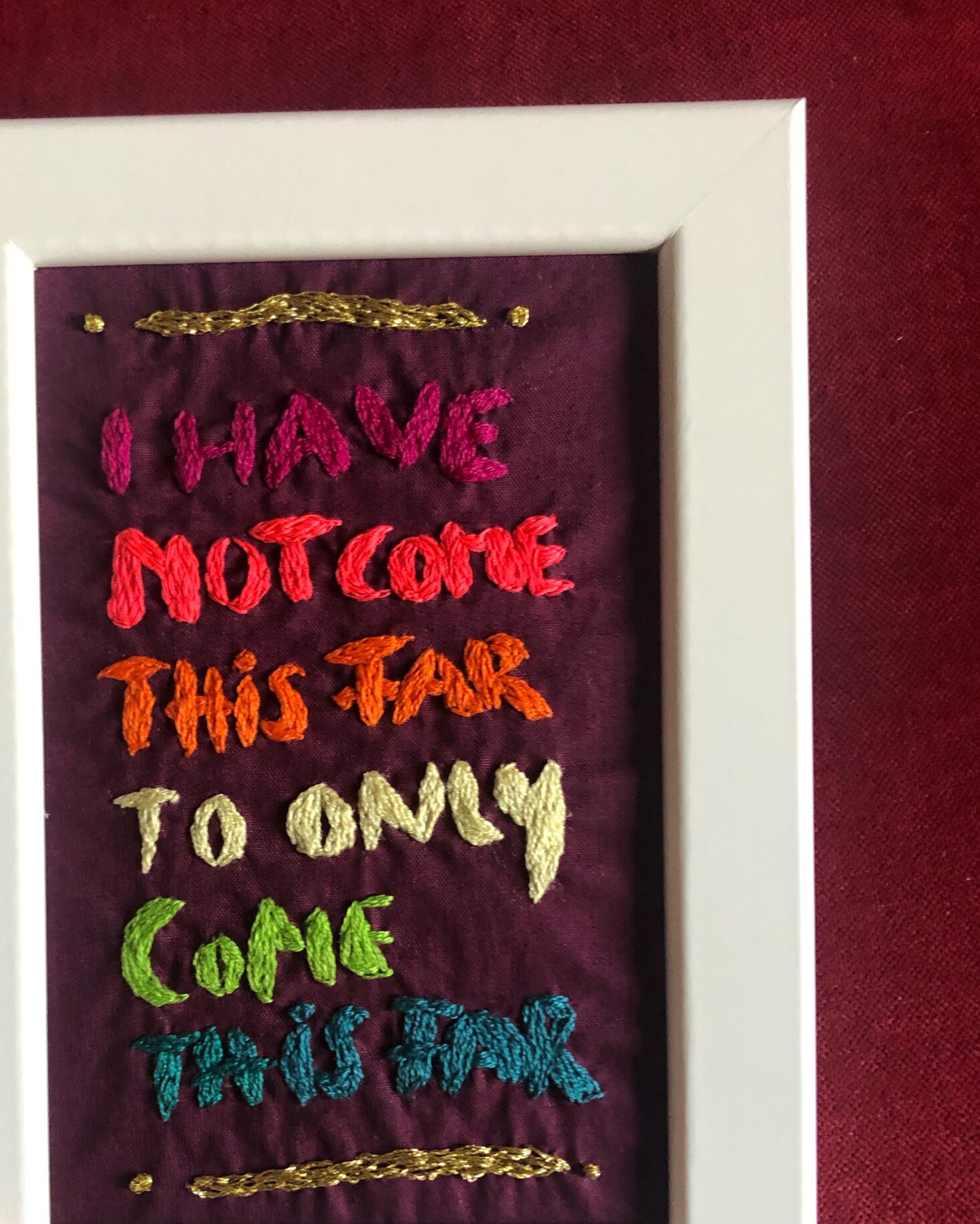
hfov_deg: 38.9
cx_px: 363
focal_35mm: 38
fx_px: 1378
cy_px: 782
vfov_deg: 47.4
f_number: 1.8
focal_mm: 3.99
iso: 80
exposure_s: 1/15
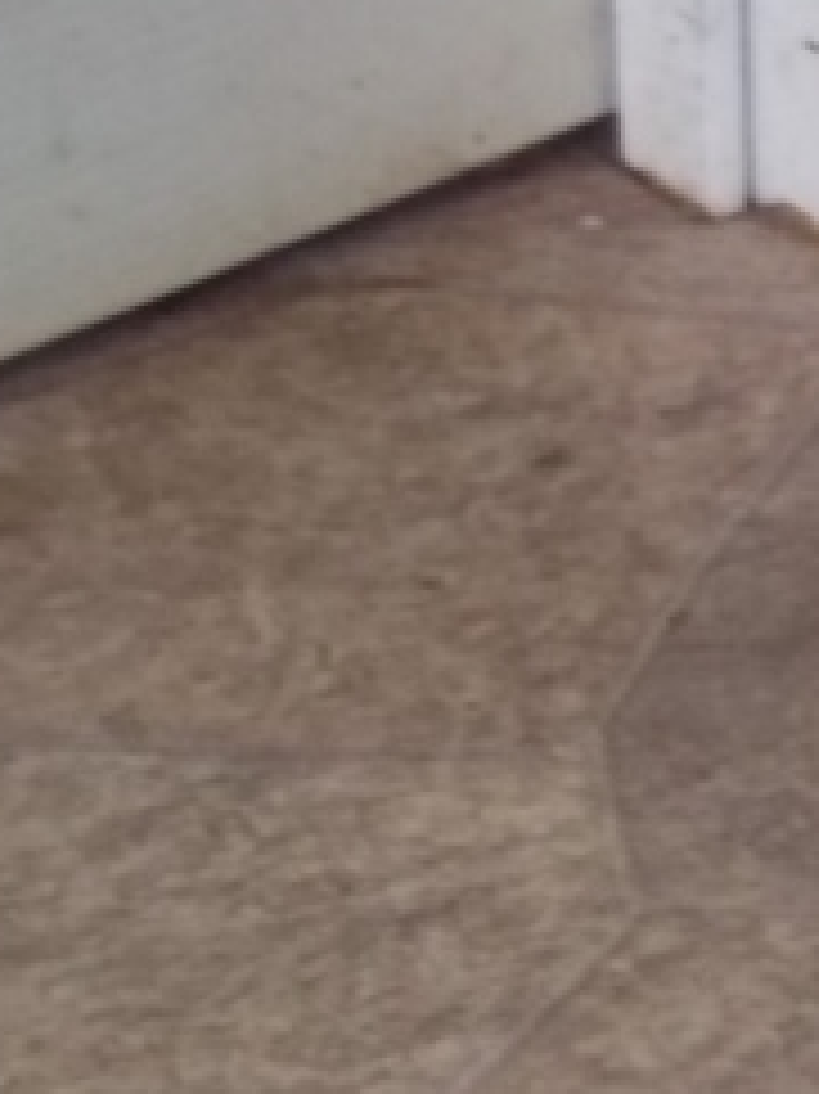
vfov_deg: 12.7
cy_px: 1319
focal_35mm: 152
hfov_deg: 8.9
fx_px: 4799
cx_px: 1876
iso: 160
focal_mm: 6.5
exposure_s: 1/30
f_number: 3.1
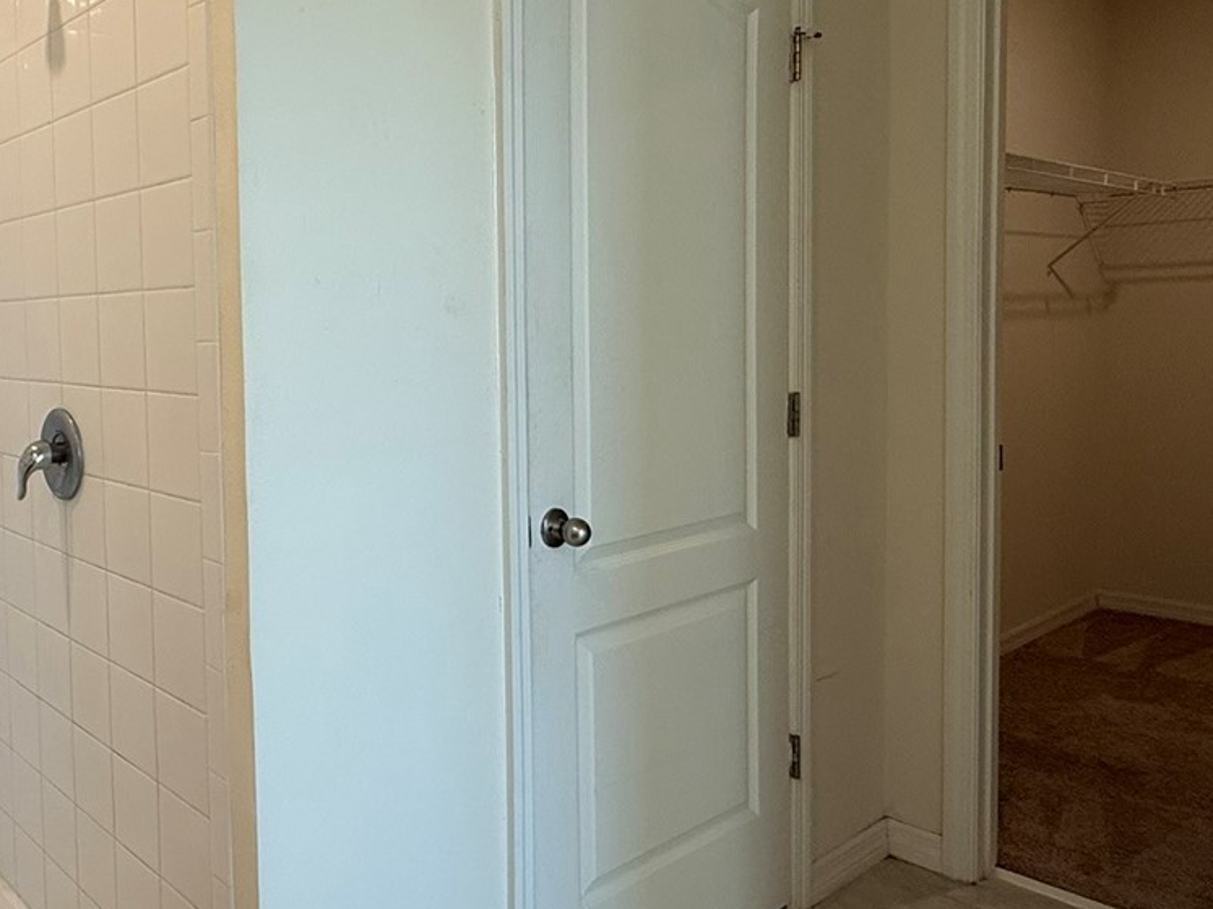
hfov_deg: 55.7
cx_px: 242
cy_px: 385
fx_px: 1051
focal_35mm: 30
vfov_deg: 46.6
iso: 100
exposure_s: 1/120
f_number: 2.2
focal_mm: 2.22
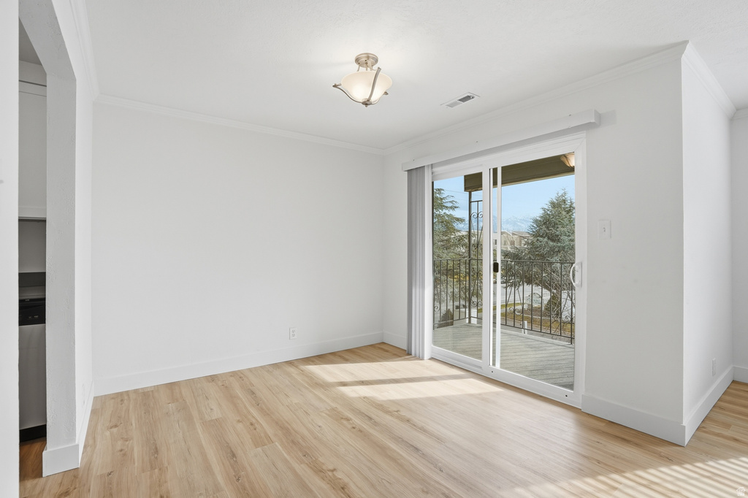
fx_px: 332
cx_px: 374
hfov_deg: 96.8
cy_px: 249
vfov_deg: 73.7
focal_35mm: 16
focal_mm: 16
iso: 250
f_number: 9
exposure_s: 1/800
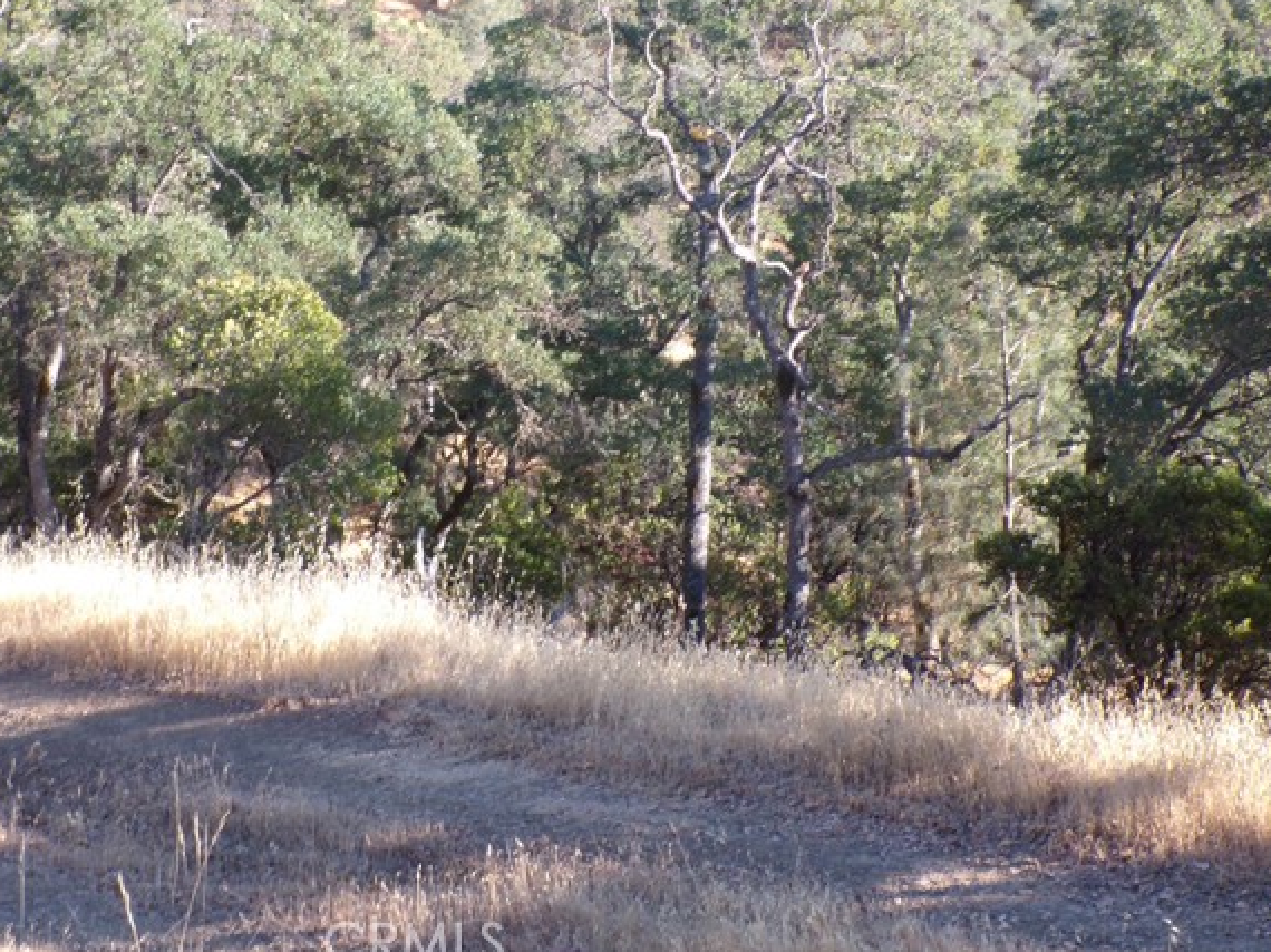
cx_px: 622
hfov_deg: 26.7
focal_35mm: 73
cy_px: 439
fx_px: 2679
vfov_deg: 20.1
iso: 165
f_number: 7.4
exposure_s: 1/60
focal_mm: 11.6
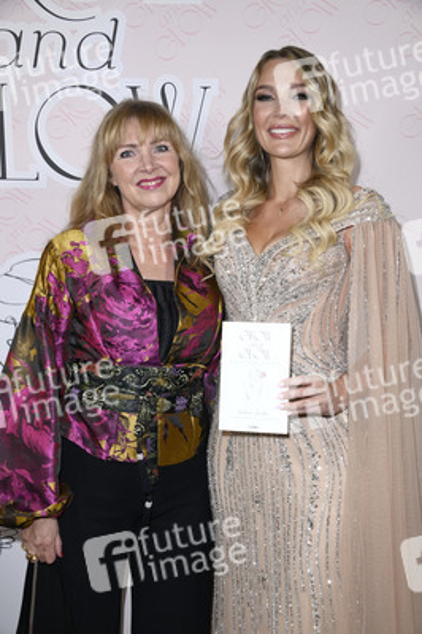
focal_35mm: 48
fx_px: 845
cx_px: 211
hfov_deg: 28.0
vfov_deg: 41.1
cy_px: 317
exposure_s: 1/250
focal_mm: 48
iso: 1250
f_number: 5.6
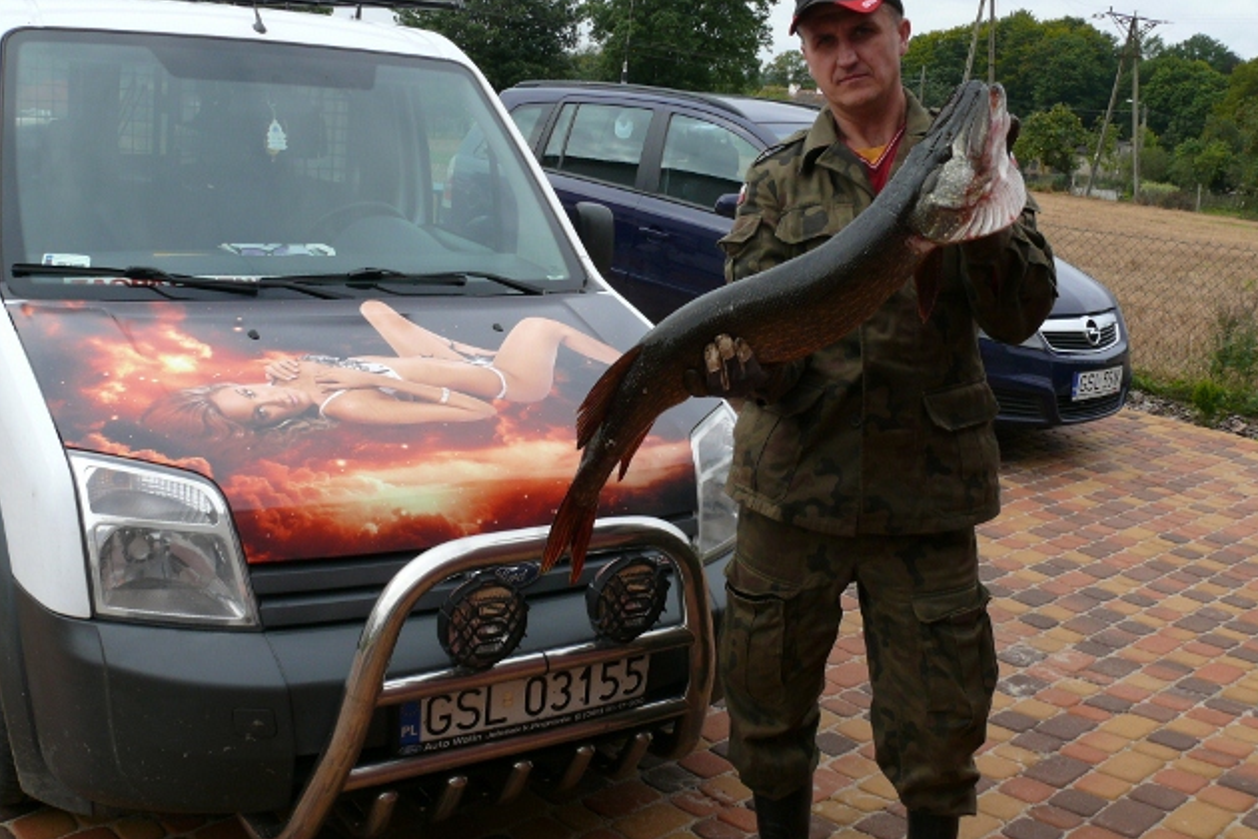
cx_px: 625
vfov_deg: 35.9
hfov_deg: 51.9
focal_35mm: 37
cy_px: 396
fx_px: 1293
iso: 100
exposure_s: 1/200
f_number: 5.6
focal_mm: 7.4
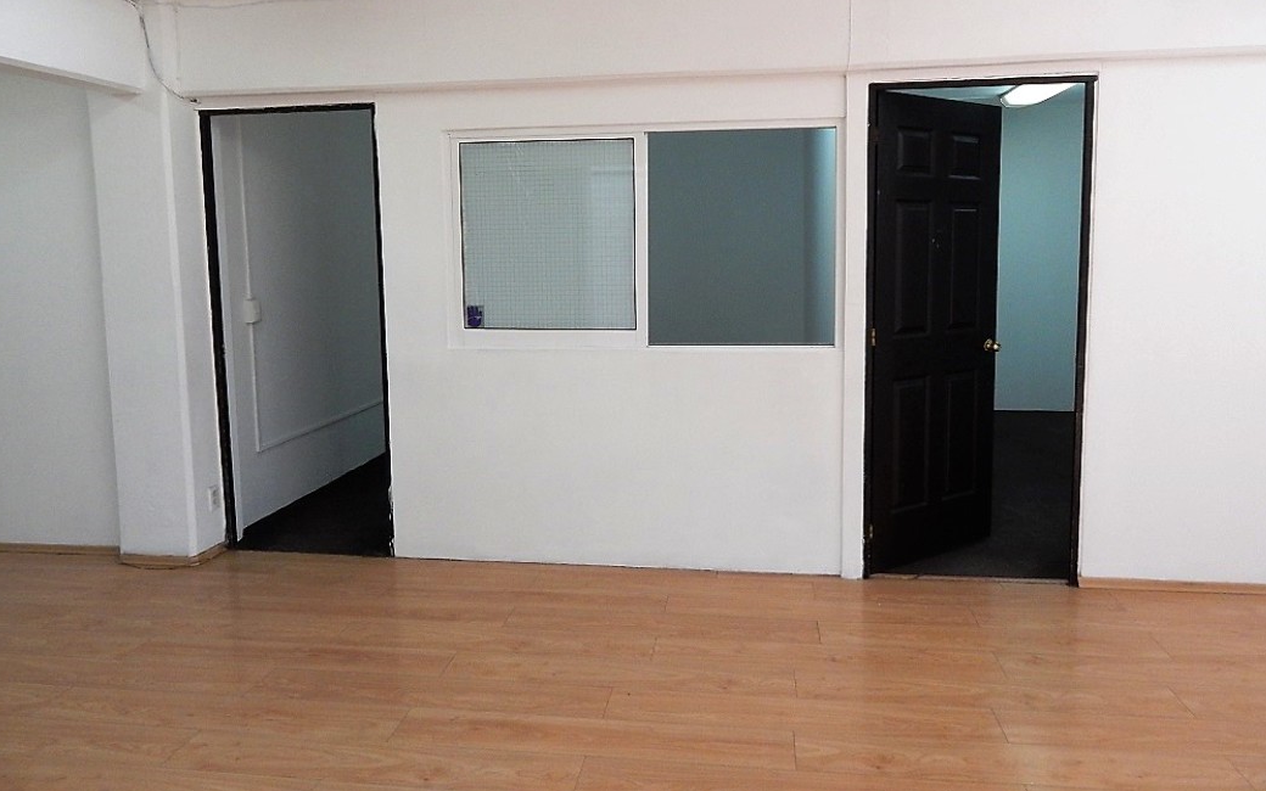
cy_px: 321
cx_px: 638
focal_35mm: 25
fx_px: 863
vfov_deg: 49.0
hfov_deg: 72.5
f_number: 3
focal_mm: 4
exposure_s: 1/100
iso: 400
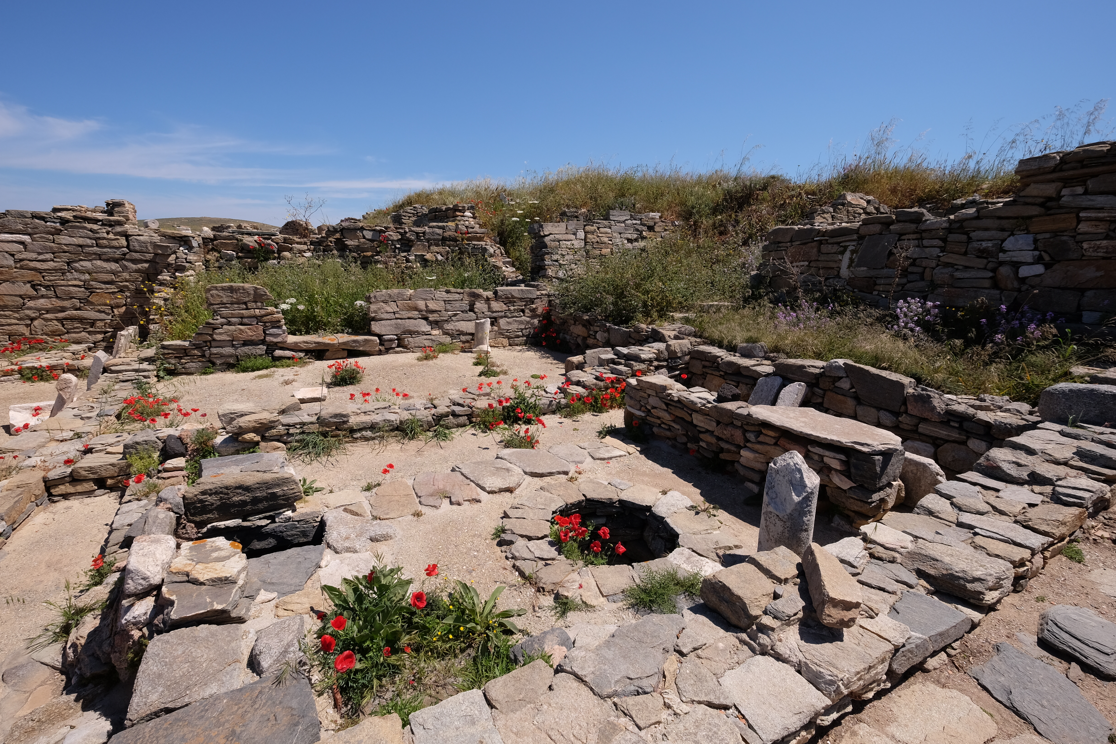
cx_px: 558
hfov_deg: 100.4
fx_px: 465
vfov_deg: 77.3
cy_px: 372
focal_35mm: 15
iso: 200
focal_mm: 10
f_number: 9
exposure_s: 1/400
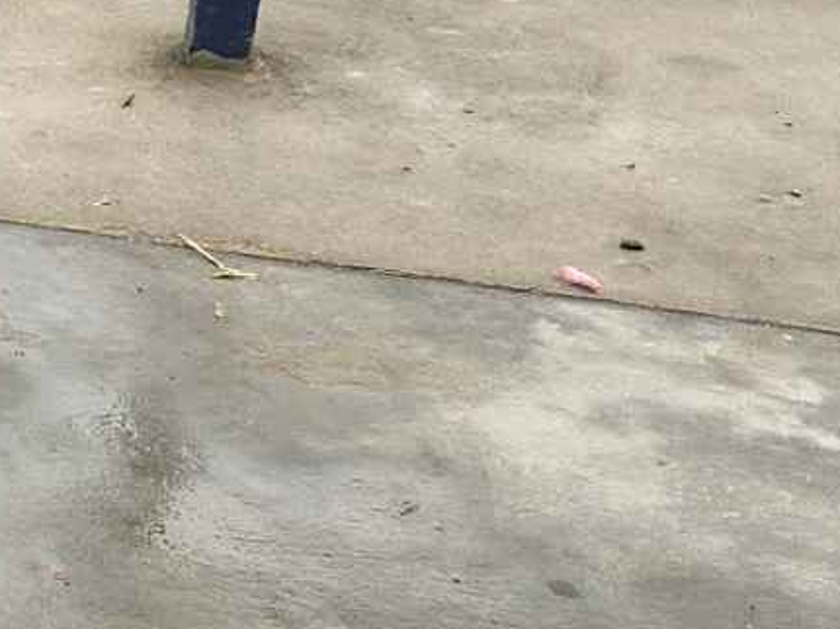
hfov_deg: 12.9
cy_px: 174
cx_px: -834
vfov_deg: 11.0
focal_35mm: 134
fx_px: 3250
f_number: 1.79
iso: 79
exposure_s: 1/100
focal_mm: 4.35
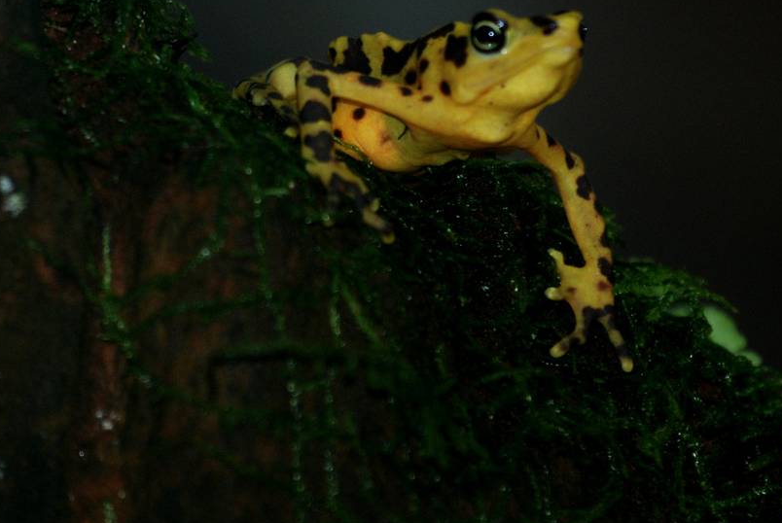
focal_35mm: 582
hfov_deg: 3.5
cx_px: 499
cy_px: 74
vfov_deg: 2.4
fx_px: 12656
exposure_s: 1/60
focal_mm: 195
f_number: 5
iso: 400
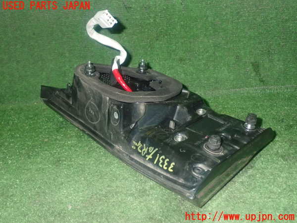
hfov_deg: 49.0
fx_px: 326
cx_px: 148
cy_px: 112
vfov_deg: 37.7
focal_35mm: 38
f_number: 8
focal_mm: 6.83
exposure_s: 1/40
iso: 800
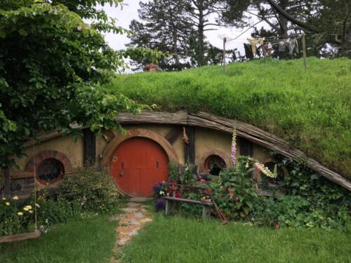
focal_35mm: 29
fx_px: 294
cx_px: 176
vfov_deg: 48.2
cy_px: 132
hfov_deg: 61.7
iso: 25
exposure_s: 1/545
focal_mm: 4.15
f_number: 2.2
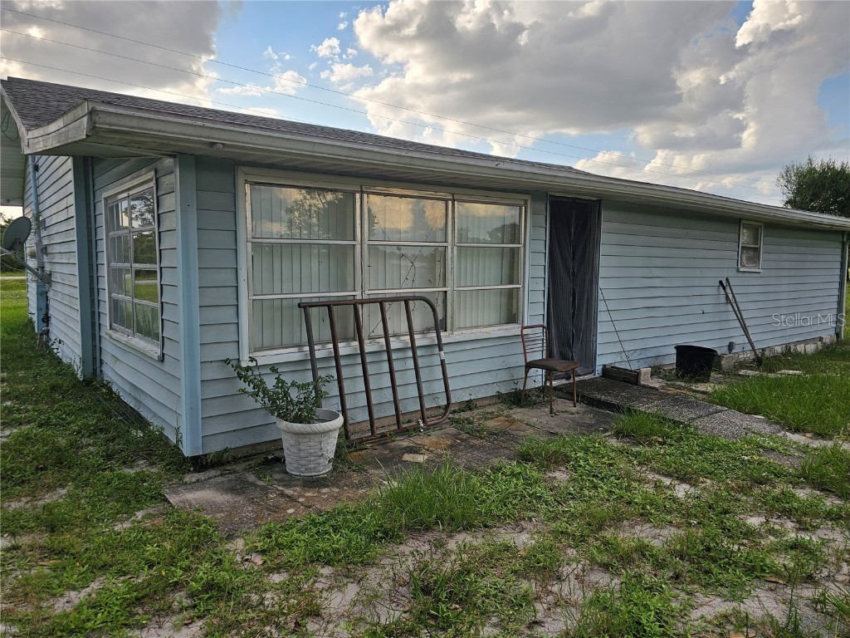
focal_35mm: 23
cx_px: 425
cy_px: 319
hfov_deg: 73.9
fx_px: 565
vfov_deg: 58.9
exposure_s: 1/408
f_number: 1.7
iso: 10
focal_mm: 6.3
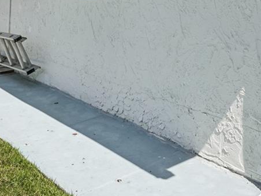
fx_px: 385
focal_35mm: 51
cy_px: -22
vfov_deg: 26.2
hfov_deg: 37.4
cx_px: 152
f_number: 8
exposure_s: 1/350
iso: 100
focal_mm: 10
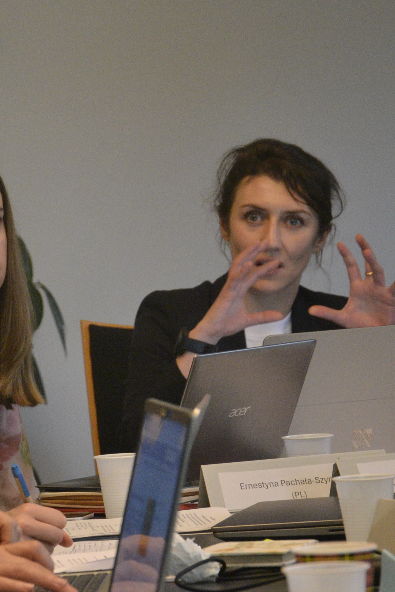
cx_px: 10
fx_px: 3373
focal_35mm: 205
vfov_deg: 10.0
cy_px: 291
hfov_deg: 6.7
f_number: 5.3
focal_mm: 80
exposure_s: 1/125
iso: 2800
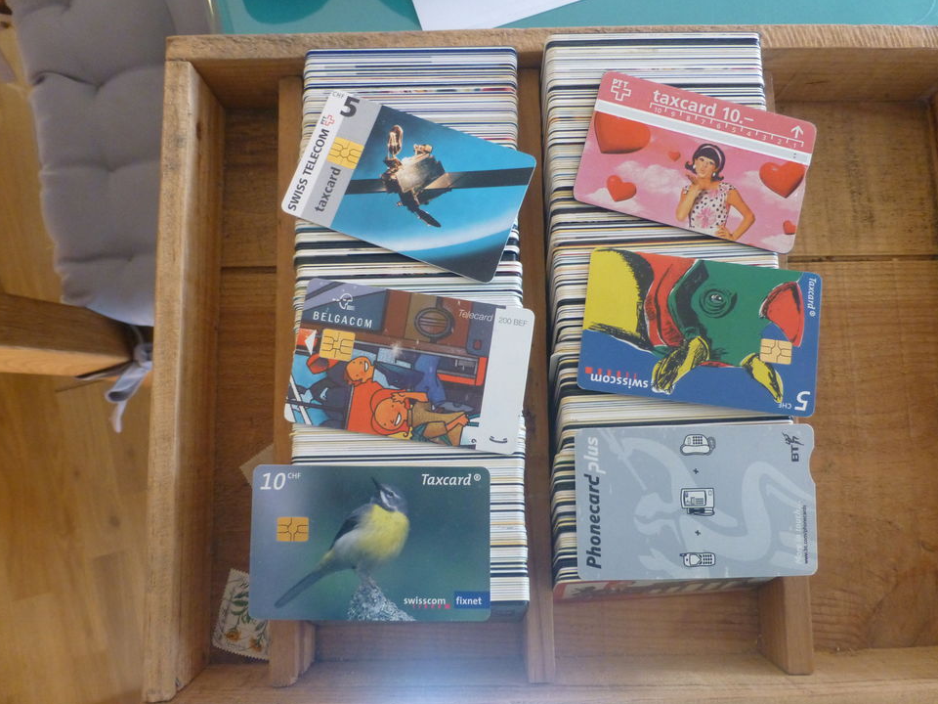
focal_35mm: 25
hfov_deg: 69.4
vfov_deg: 54.9
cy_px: 349
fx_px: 677
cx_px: 464
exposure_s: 1/25
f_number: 3.3
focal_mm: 4.3
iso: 400
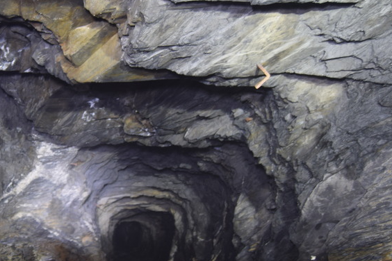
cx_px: 97
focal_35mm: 49
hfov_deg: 39.2
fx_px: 534
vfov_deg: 27.4
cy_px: 161
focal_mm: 18
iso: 200
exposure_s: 6
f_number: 3.5
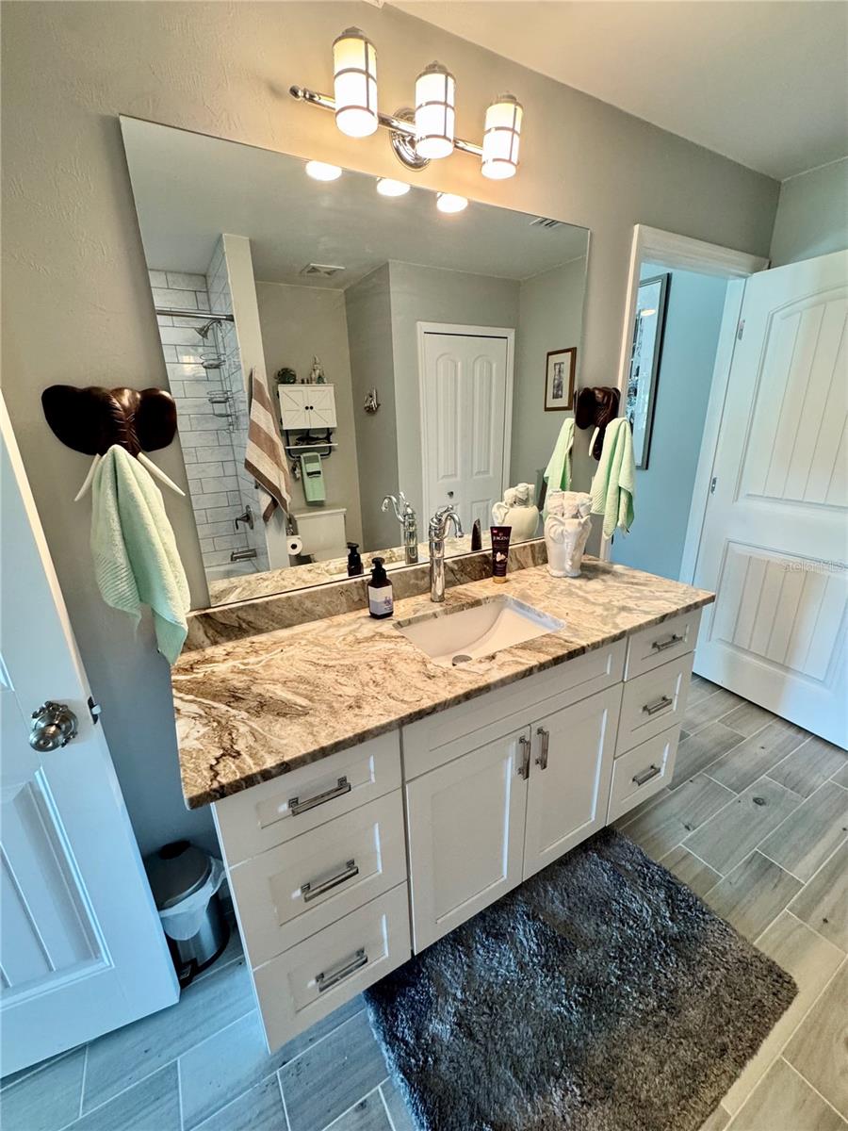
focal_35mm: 14
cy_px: 566
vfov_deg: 102.1
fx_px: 457
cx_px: 424
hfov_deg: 85.7
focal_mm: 2.22
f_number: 2.2
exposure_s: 1/60
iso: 250
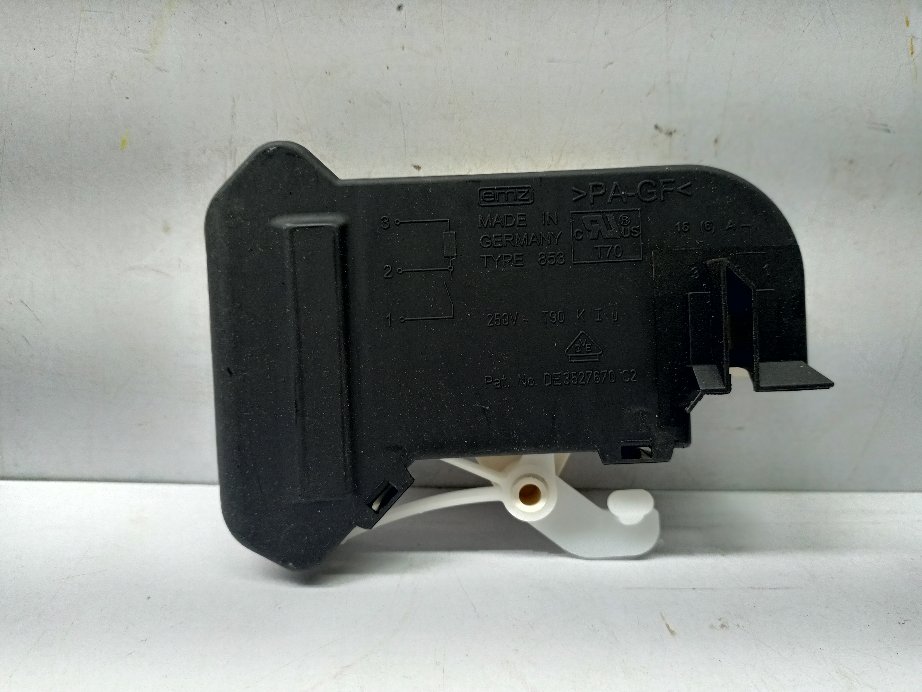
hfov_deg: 63.4
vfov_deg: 49.7
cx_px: 461
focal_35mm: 28
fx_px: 746
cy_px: 346
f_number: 1.79
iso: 174
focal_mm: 4.71
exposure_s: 1/50
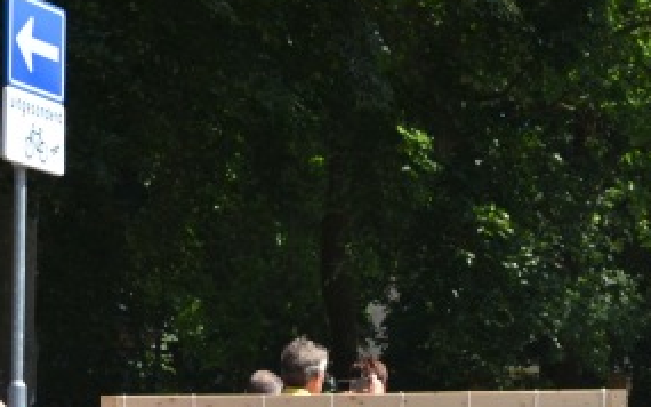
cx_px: 626
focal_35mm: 193
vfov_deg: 6.7
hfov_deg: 10.8
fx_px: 3424
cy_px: 619
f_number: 7.1
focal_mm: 36
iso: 100
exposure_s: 1/200
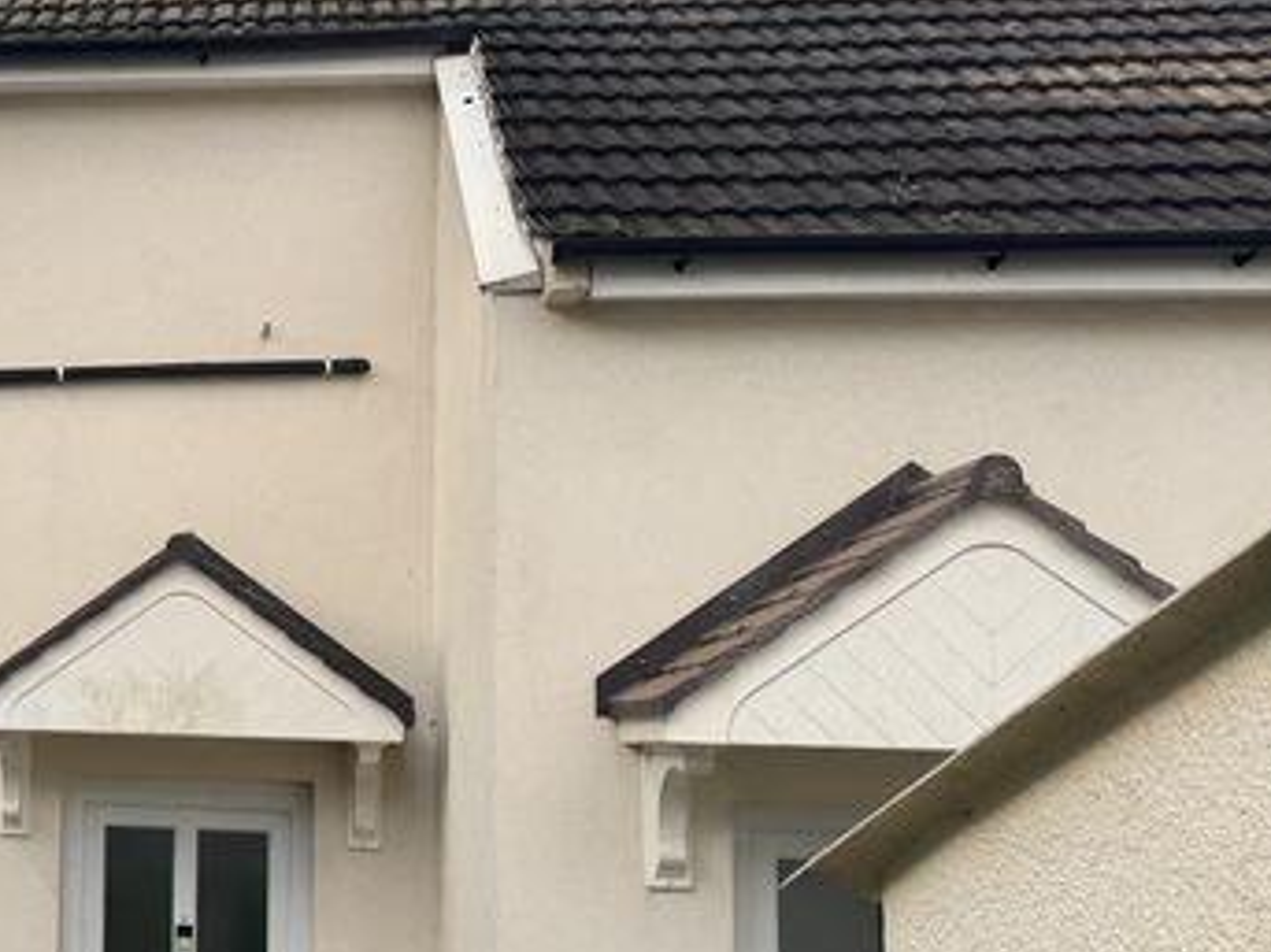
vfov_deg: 26.1
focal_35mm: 56
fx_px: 2055
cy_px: 548
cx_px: -96
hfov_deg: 30.9
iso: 80
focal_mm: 6.76
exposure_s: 1/2331
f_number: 1.78
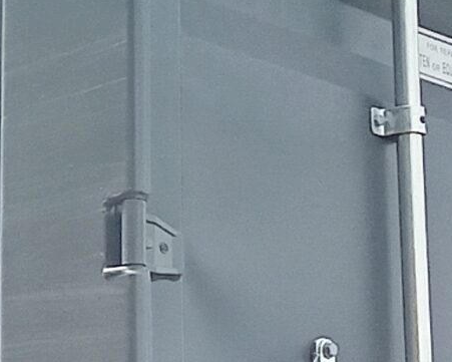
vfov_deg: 10.0
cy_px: 155
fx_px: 2074
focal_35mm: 155
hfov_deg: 11.8
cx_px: -244
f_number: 2
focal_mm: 2.78
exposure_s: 1/215
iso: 100
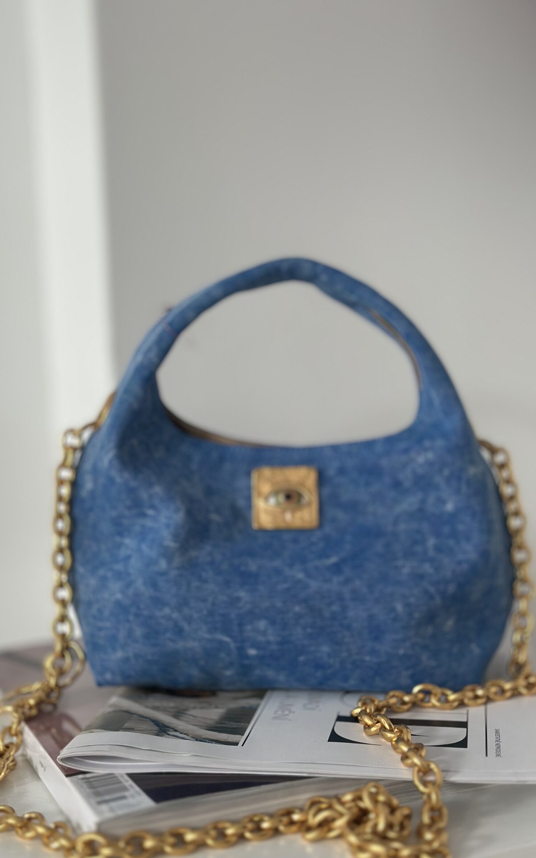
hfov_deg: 23.5
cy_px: 452
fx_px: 1285
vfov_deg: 36.9
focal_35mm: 55
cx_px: 293
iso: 125
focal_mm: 6.86
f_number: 1.78
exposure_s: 1/89
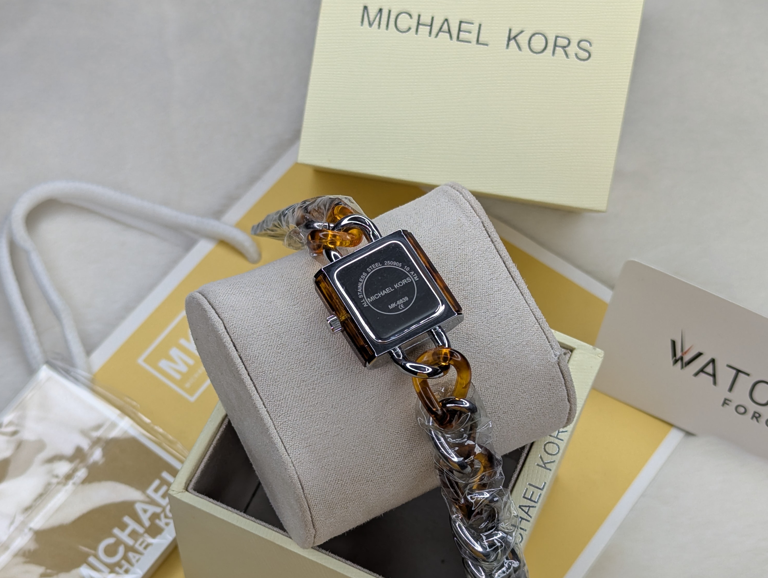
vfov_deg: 22.2
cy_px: 374
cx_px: 348
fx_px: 1466
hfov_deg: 29.3
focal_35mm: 66
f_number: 1.85
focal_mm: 6.81
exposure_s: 1/103
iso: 49
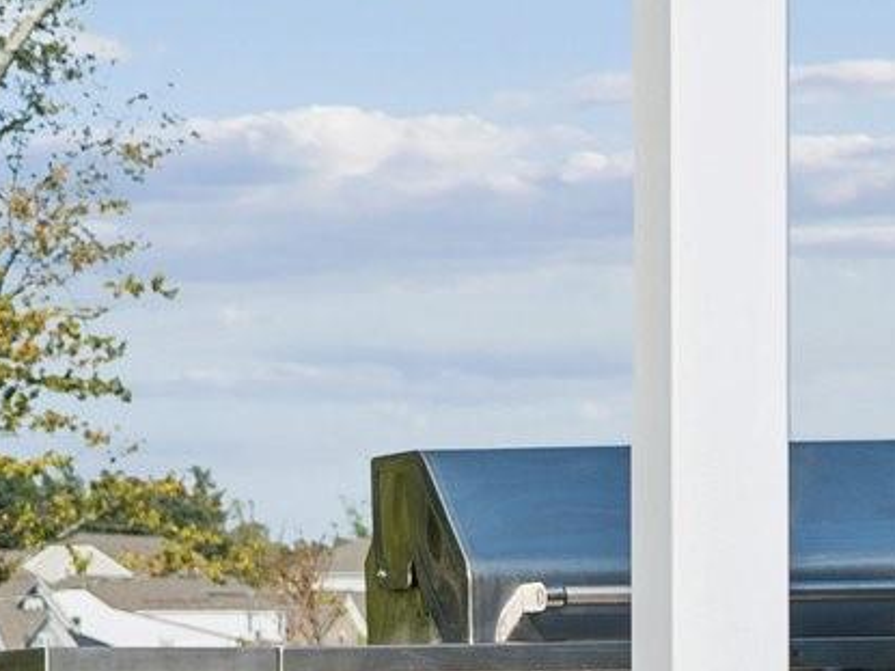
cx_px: -1266
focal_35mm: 152
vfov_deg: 9.7
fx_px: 3929
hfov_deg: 11.0
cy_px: 696
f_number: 5
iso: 100
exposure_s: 1/500
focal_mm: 32
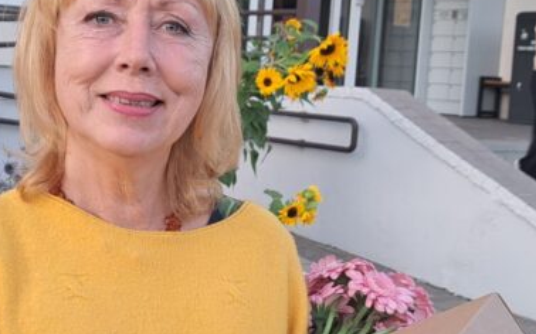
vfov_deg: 18.9
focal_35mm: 69
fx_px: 1008
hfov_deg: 29.6
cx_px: 184
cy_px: 183
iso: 50
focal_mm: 5.23
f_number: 1.8
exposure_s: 1/50
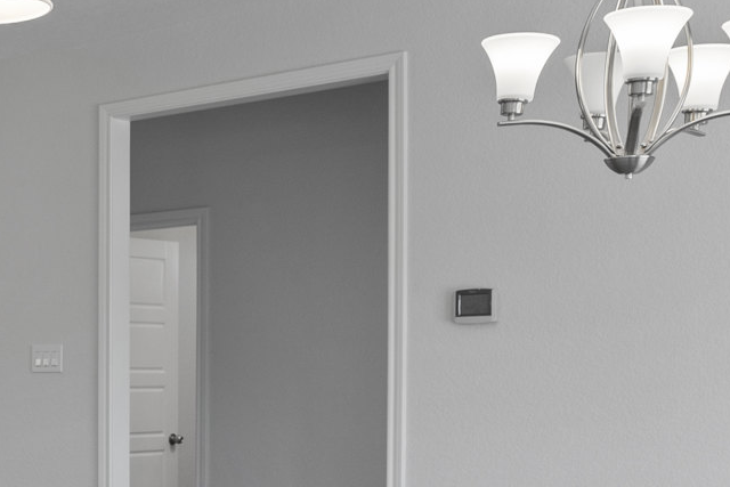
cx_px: -332
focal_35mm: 72
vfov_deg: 18.6
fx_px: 1460
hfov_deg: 23.2
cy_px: 441
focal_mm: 16
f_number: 4
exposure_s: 1/60
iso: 100
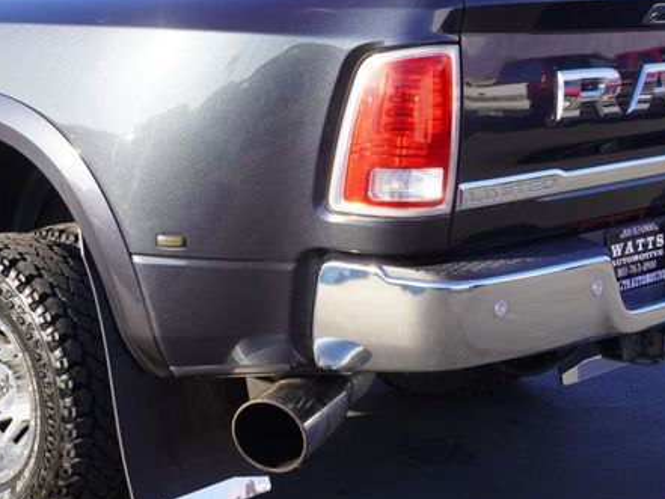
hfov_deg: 24.6
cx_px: 83
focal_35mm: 77
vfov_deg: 19.1
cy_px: 188
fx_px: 1482
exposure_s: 1/100
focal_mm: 23
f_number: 7.1
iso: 100
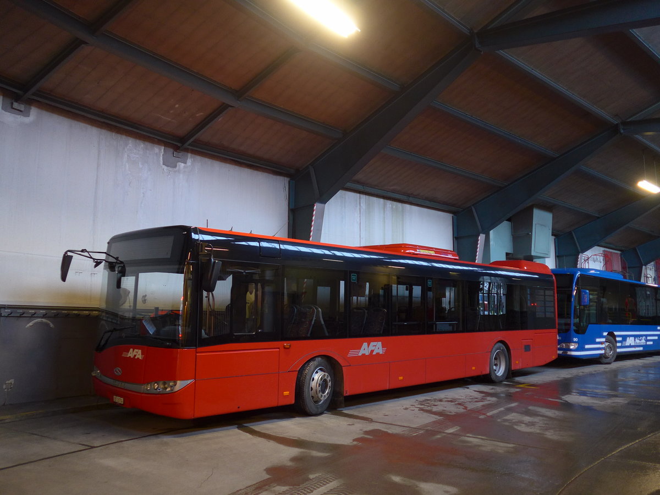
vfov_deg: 48.2
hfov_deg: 61.7
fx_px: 553
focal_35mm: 29
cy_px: 248
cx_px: 330
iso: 400
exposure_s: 1/15
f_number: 2
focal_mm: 6
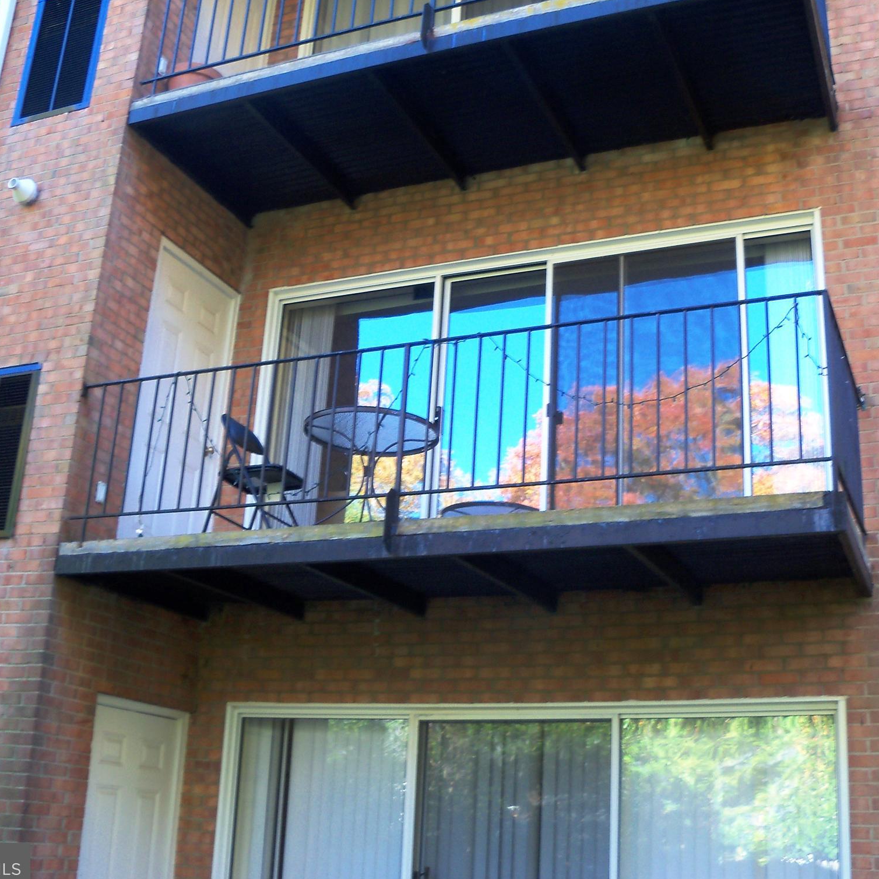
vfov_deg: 40.0
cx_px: 481
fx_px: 1207
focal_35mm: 42
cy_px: 443
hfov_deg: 40.0
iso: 80
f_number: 3.5
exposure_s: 1/40
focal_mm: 6.2
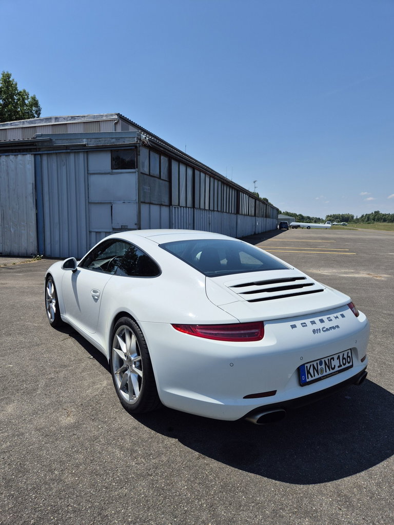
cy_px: 262
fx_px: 349
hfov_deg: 58.9
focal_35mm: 23
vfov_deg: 73.9
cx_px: 197
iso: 25
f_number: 1.8
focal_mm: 5.4
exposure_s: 1/2968
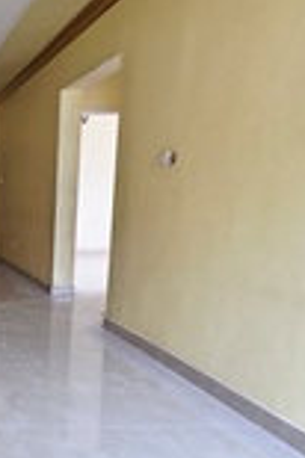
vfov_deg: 48.0
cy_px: 291
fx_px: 509
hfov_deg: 26.3
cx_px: -126
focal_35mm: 40
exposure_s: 1/101
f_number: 1.9
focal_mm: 2.2
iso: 100
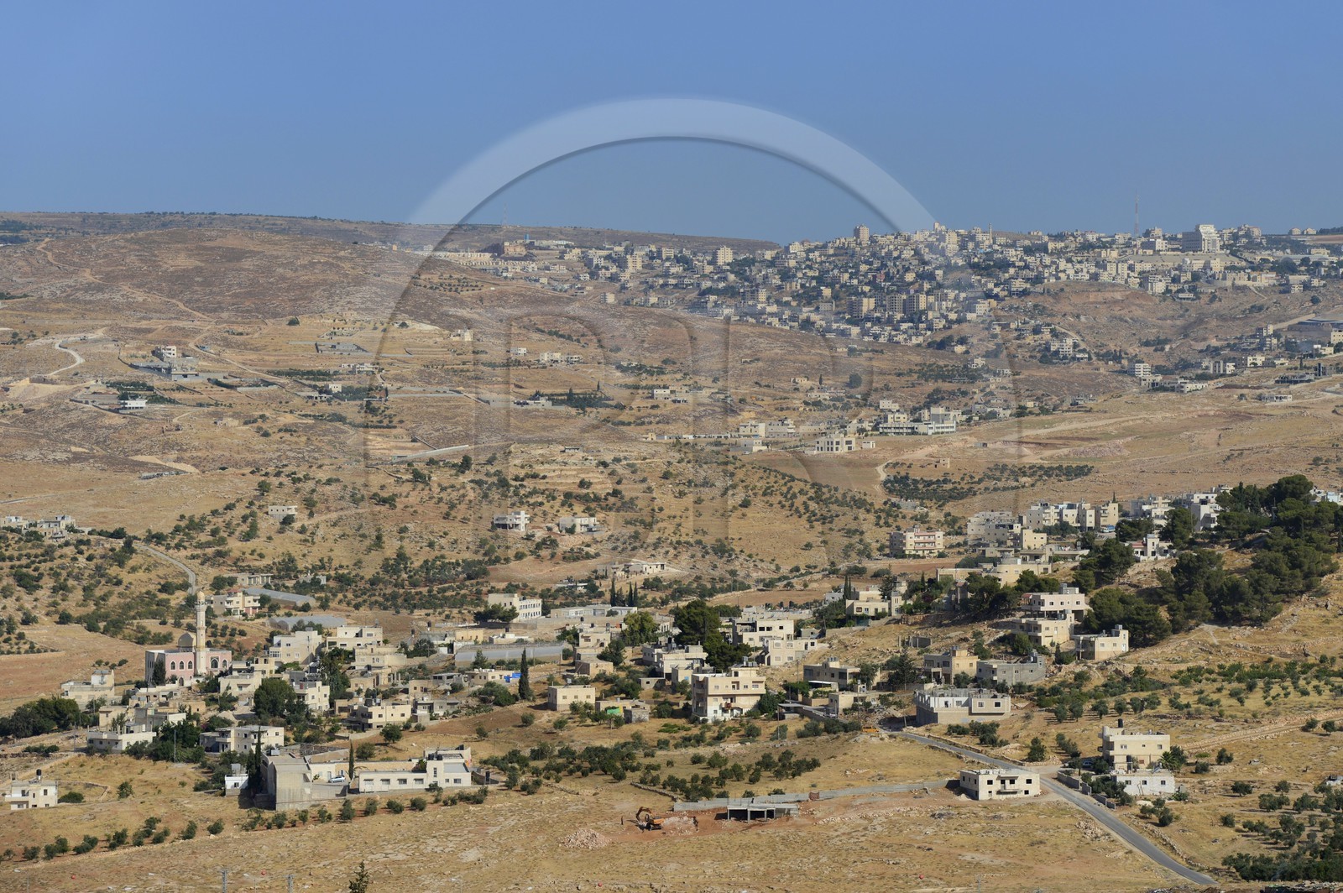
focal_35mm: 135
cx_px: 672
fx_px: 5032
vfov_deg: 10.1
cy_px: 446
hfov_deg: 15.2
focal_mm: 135
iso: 200
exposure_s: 1/800
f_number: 9
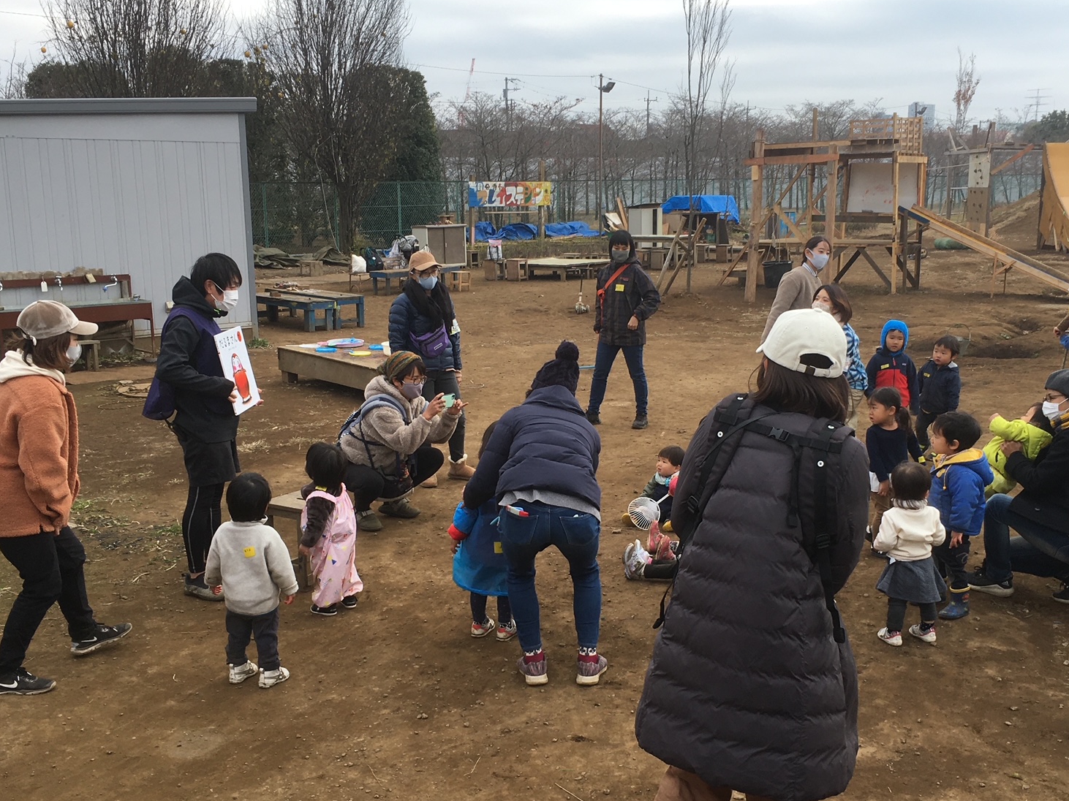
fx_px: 1235
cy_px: 452
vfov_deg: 35.9
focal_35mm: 40
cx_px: 573
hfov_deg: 46.8
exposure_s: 1/516
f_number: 2.2
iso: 25
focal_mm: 4.15
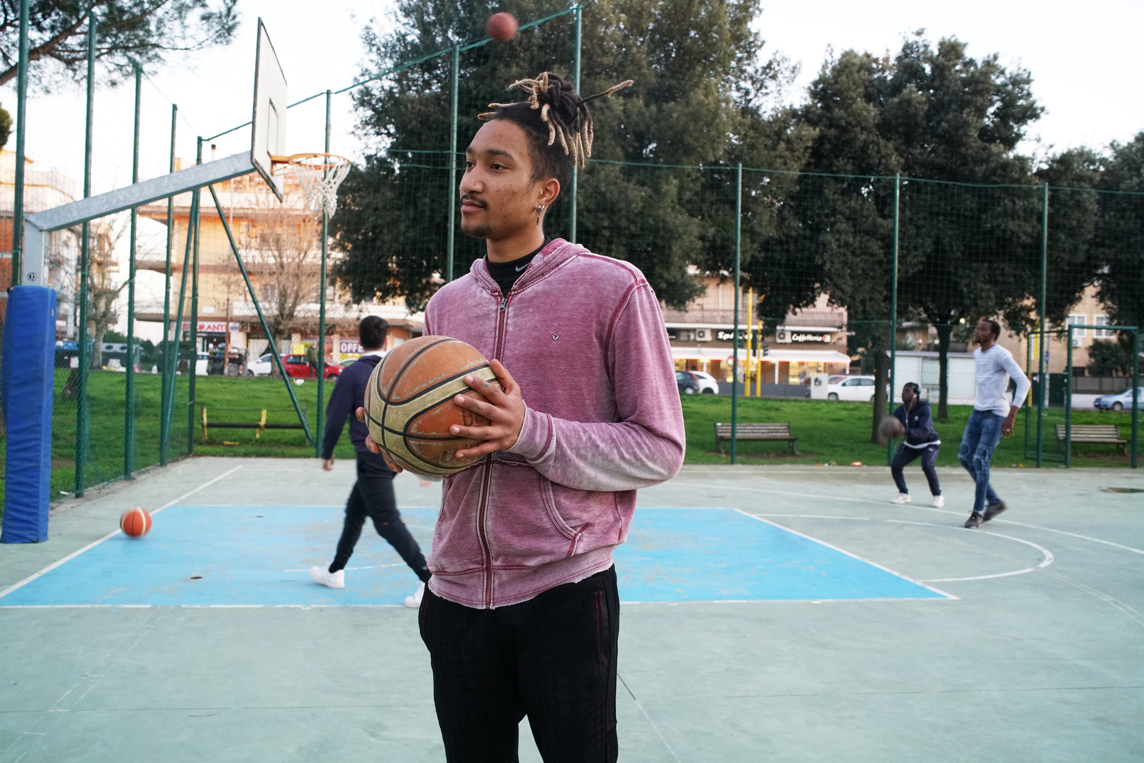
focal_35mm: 35
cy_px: 382
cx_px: 572
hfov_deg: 54.4
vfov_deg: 37.9
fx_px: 1112
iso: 2500
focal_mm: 35
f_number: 7.1
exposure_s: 1/80
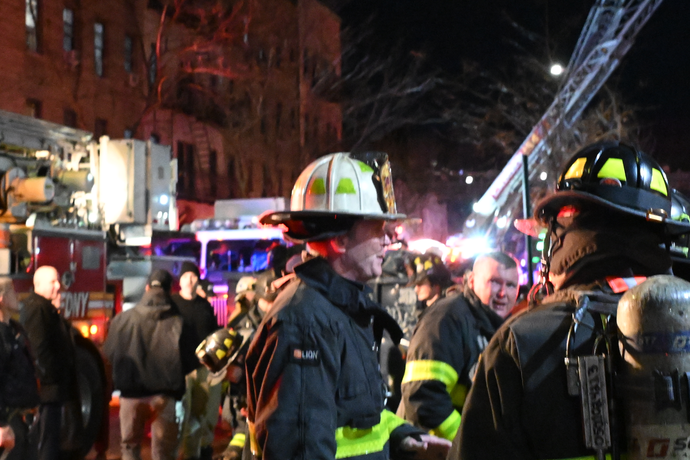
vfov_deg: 21.6
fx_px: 1207
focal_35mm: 63
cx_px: 297
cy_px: 216
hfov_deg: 31.8
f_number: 4
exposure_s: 1/100
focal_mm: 24
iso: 10000
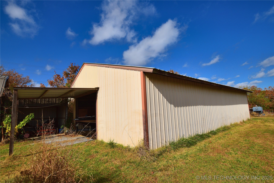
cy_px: 92
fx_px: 131
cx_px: 137
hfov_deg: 92.4
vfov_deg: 69.6
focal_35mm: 17
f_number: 11
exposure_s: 1/500
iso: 200
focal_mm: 11.5
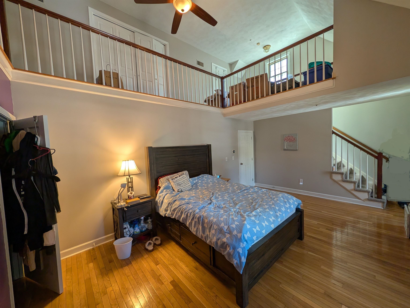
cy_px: 154
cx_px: 205
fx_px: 142
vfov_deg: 94.6
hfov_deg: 110.5
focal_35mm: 12
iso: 57
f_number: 1.7
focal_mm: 2.02
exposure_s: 1/60
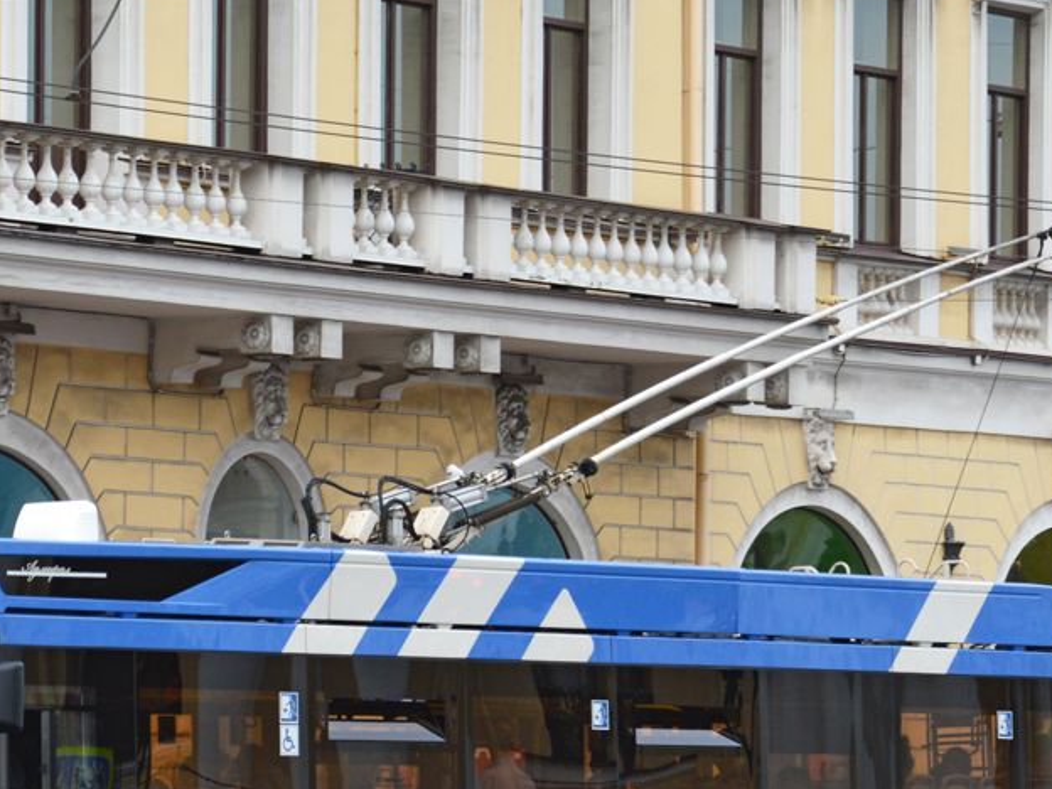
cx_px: 282
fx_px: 5896
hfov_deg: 10.2
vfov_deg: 7.6
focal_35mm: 194
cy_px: 578
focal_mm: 70
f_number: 7.1
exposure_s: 1/250
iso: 200
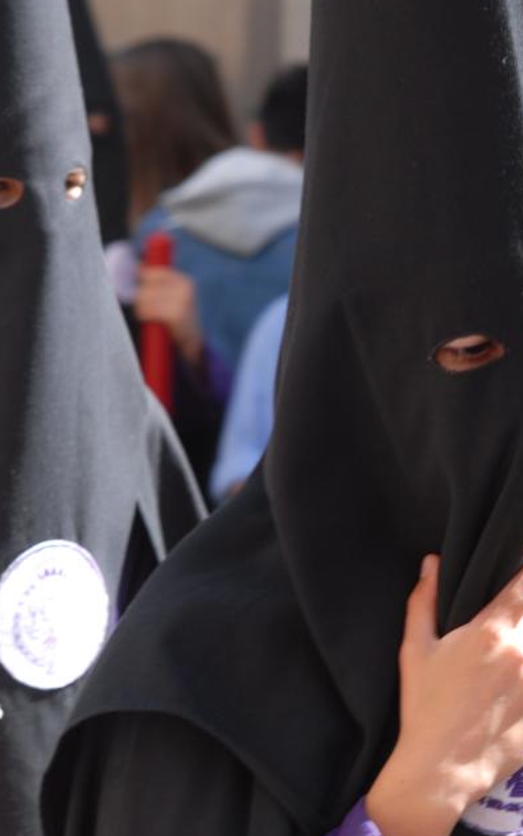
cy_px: 363
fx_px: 6264
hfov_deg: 4.8
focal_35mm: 275
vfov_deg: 7.6
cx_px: 580
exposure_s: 1/60
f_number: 8
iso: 160
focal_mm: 105
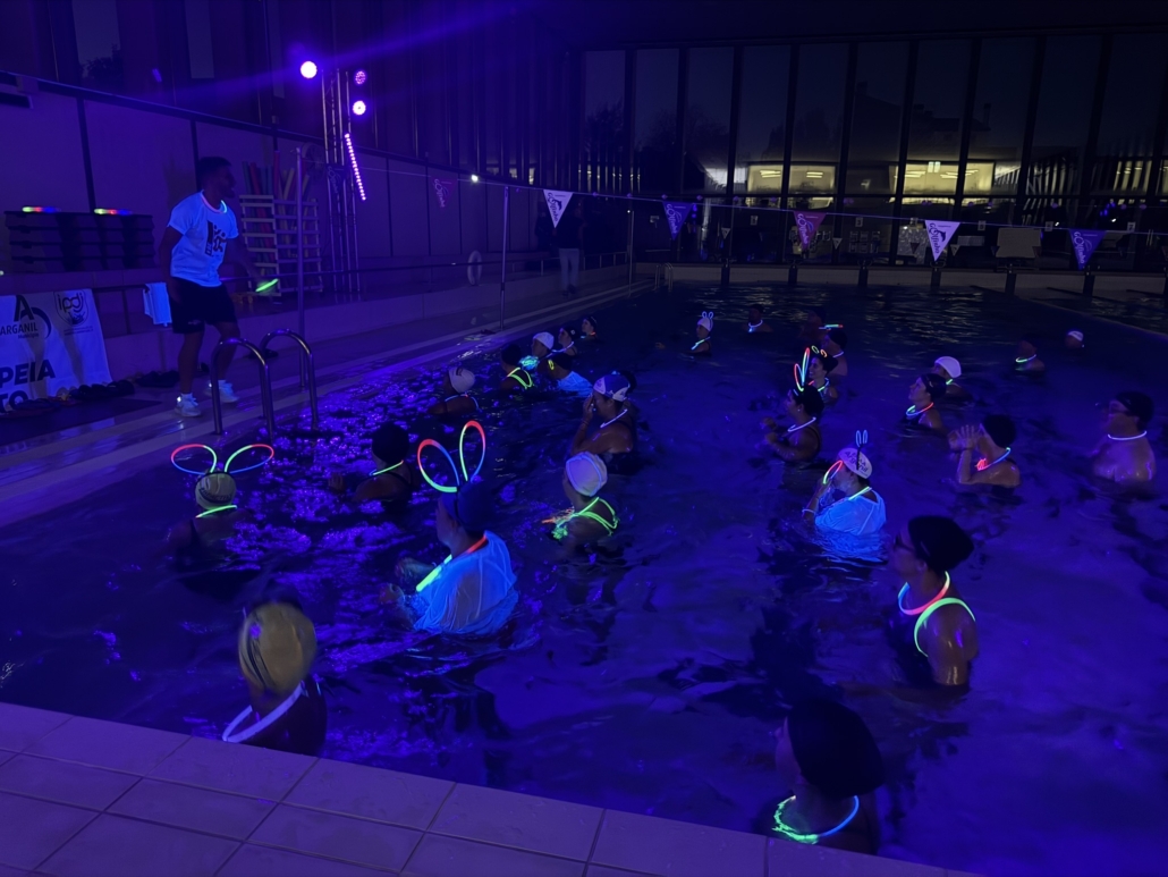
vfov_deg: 56.8
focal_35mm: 24
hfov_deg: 71.6
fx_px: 810
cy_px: 438
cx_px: 584
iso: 1600
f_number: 1.78
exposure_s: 1/30
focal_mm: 6.76
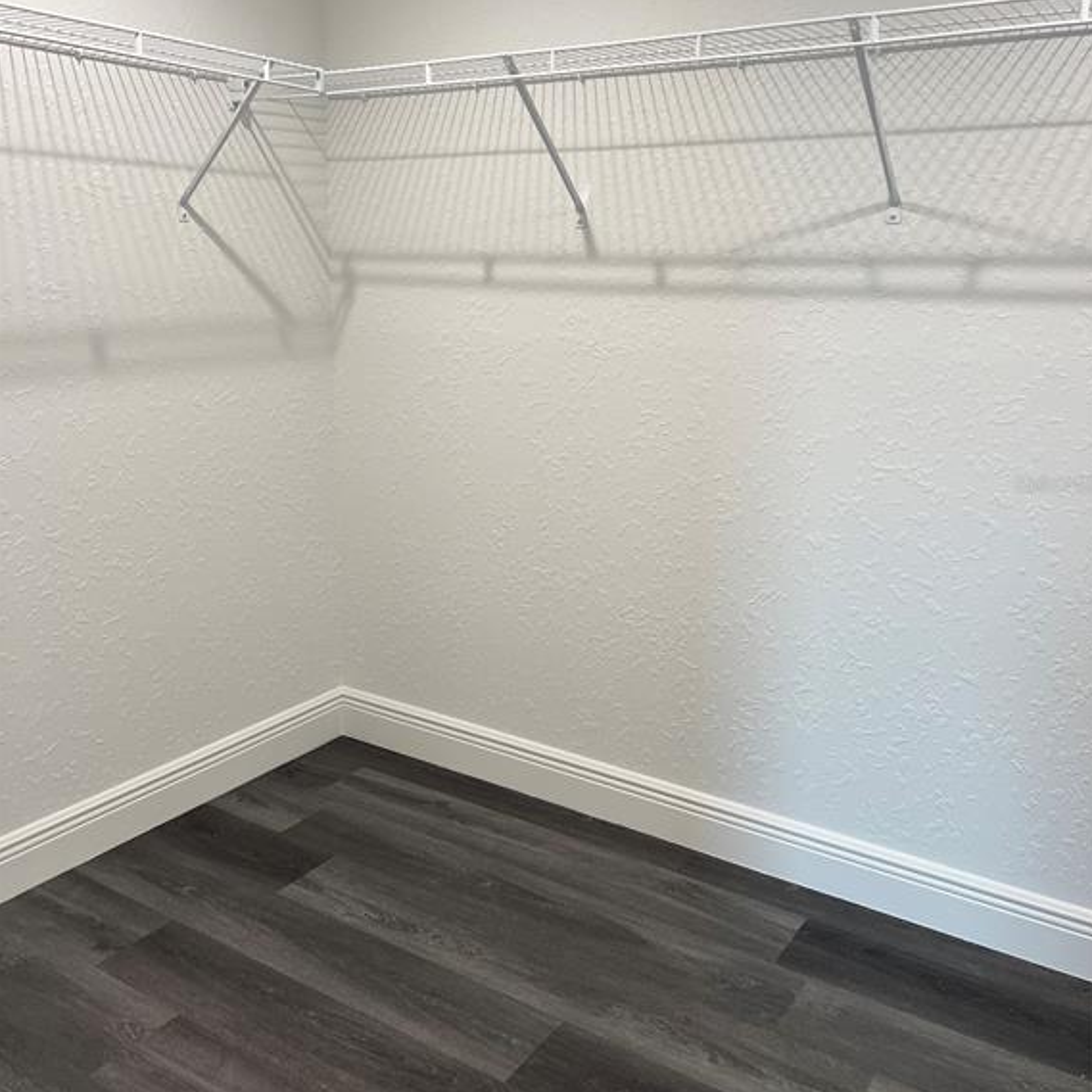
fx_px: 1106
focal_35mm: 31
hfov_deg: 52.5
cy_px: 484
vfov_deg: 52.4
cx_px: 549
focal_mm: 5.7
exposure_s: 1/120
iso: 80
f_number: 1.5
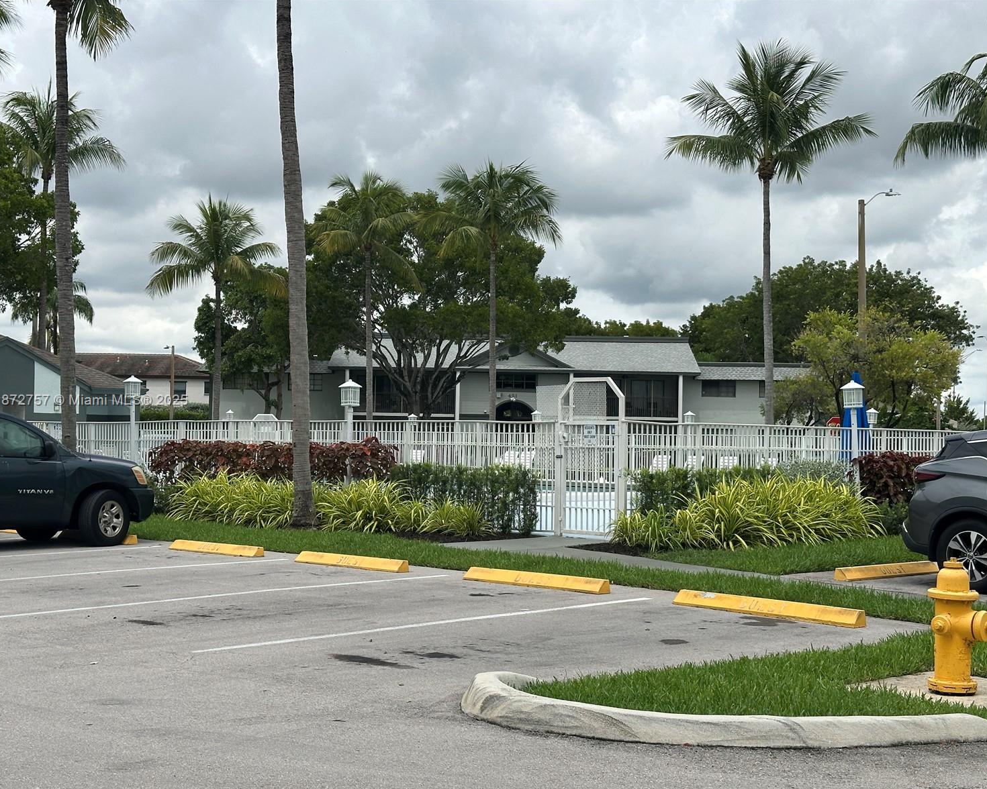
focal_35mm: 51
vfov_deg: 29.7
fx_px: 1490
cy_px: 401
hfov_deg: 36.7
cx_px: 510
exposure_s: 1/4184
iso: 64
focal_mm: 6.86
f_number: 1.78
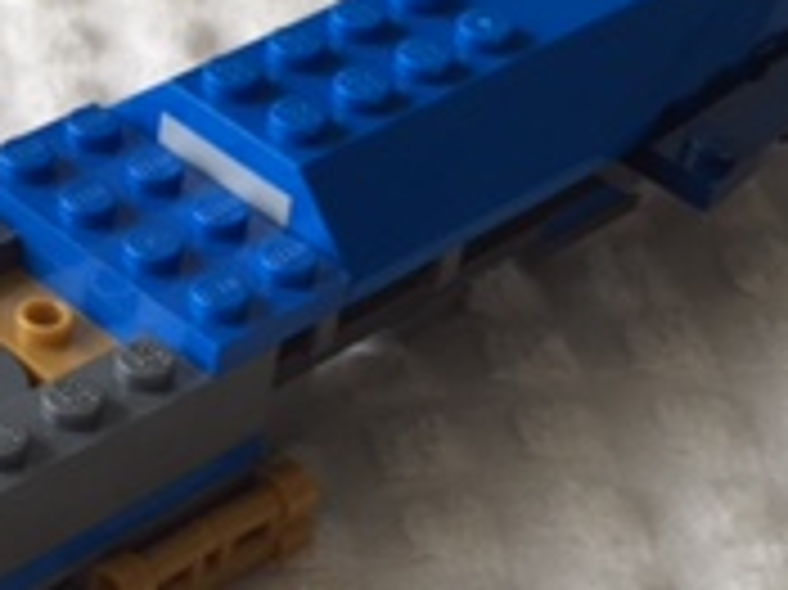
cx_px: -59
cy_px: 518
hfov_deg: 18.0
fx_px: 2411
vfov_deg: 13.8
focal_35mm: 106
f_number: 2.2
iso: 40
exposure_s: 1/60
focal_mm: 4.15
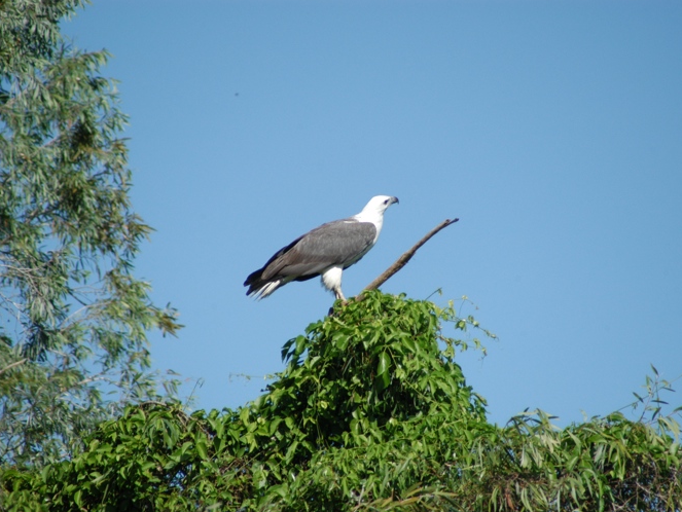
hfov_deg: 4.0
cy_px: 256
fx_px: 9659
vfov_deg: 3.0
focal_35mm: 490
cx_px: 357
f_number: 7.1
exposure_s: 1/1500
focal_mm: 300
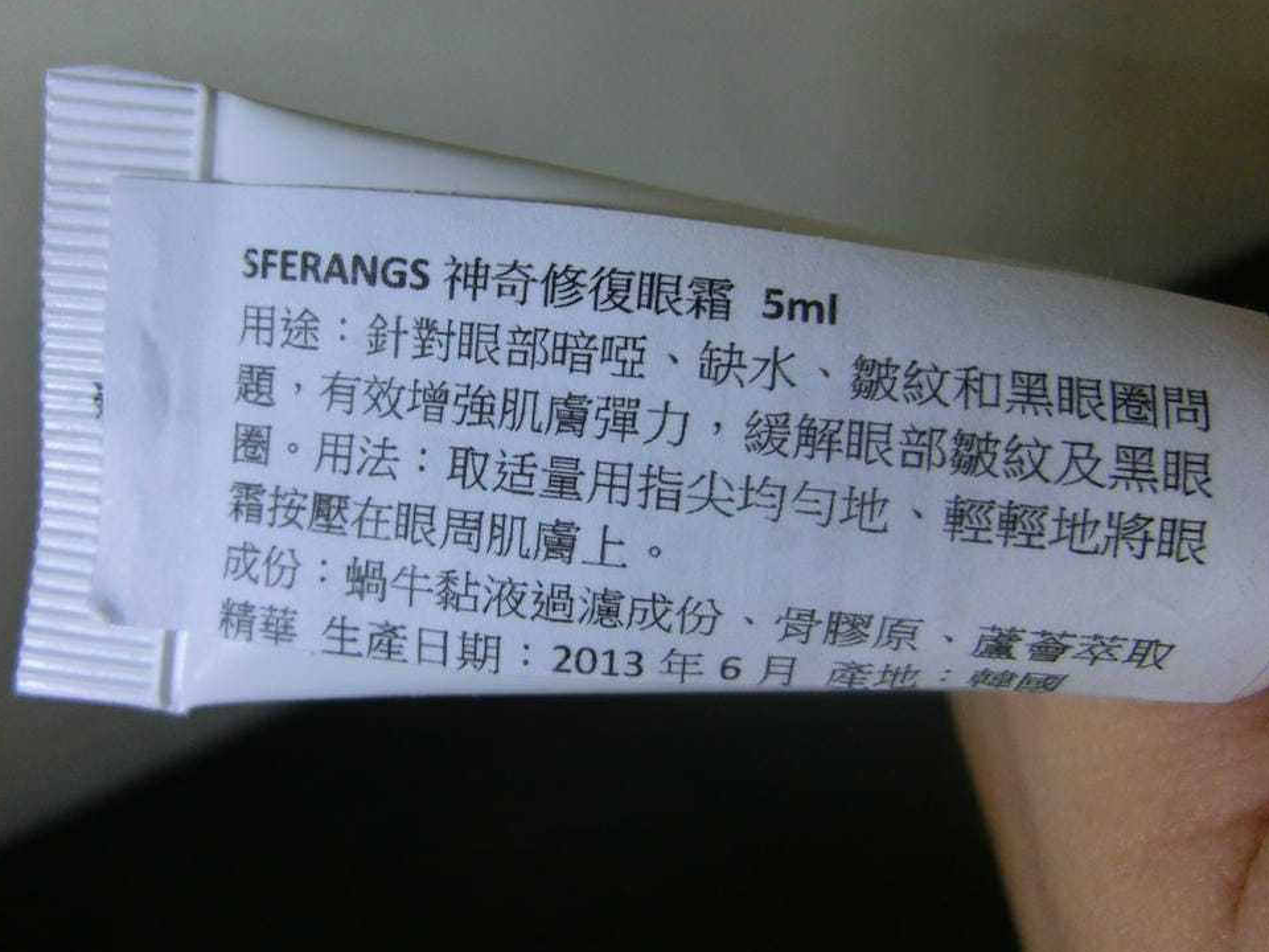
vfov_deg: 46.7
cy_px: 413
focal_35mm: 30
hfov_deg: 59.7
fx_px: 1100
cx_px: 546
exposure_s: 1/60
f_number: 3
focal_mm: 4.24
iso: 200
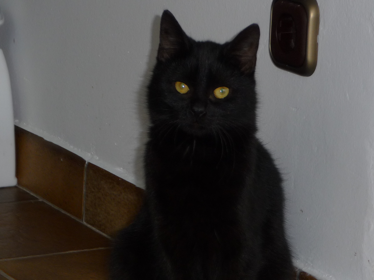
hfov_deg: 11.4
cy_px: 140
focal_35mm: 173
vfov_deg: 8.6
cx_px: 187
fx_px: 1869
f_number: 4.7
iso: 100
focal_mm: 17.5
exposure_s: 1/40
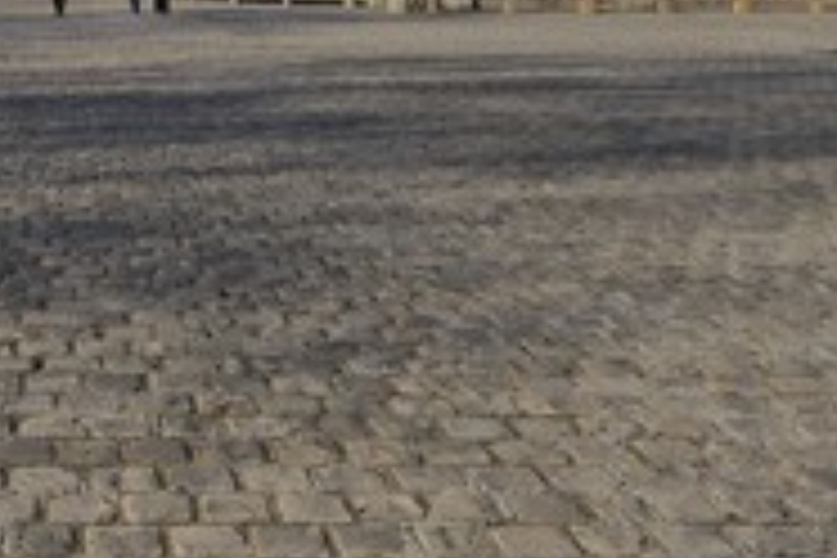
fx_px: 1418
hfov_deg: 31.1
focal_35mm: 61
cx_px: 58
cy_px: 18
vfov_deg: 21.6
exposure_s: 1/320
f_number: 22
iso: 800
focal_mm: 27
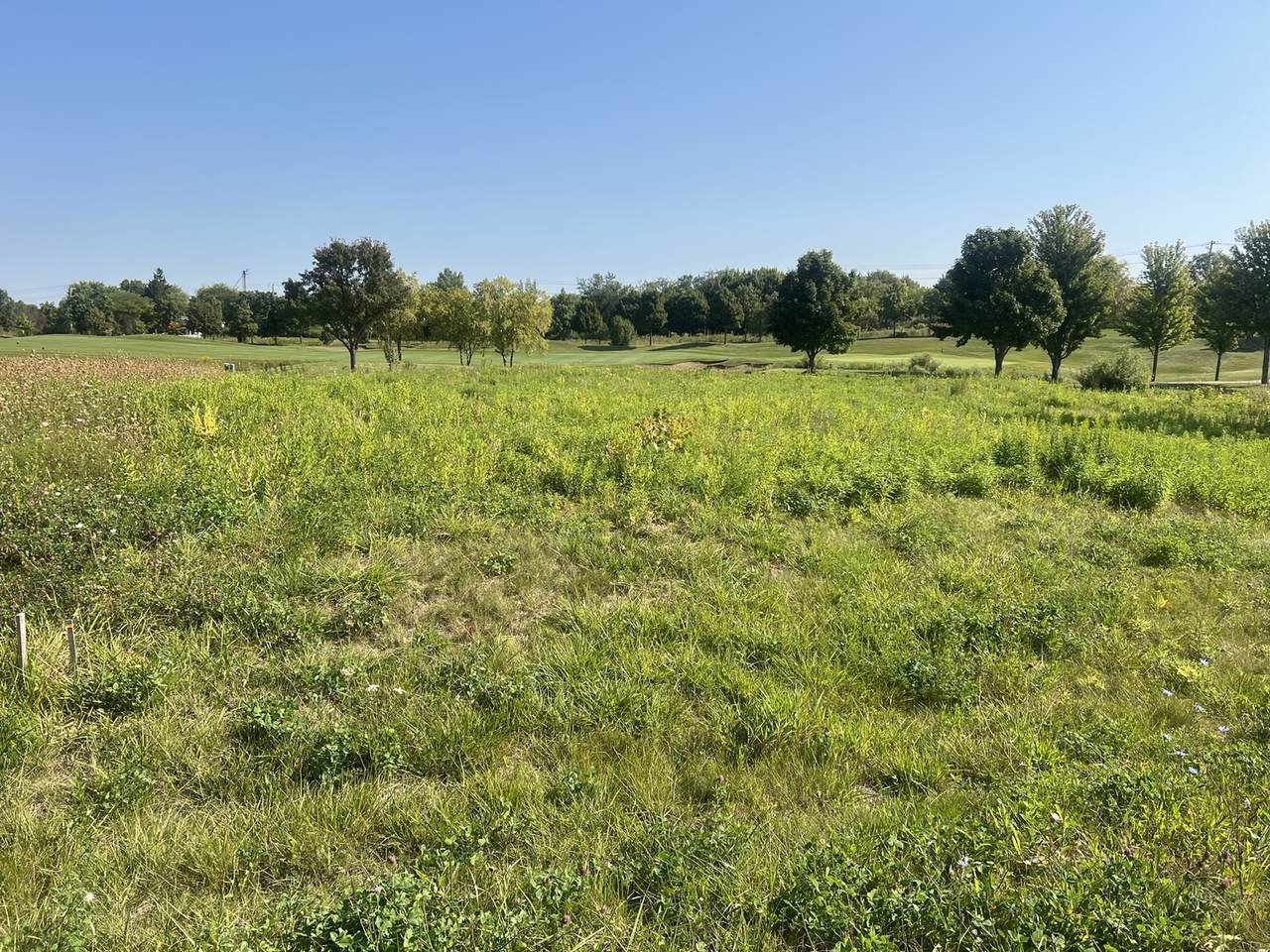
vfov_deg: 53.1
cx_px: 635
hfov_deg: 67.3
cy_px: 476
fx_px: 954
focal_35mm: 26
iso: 50
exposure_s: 1/3356
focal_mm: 5.7
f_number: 1.5
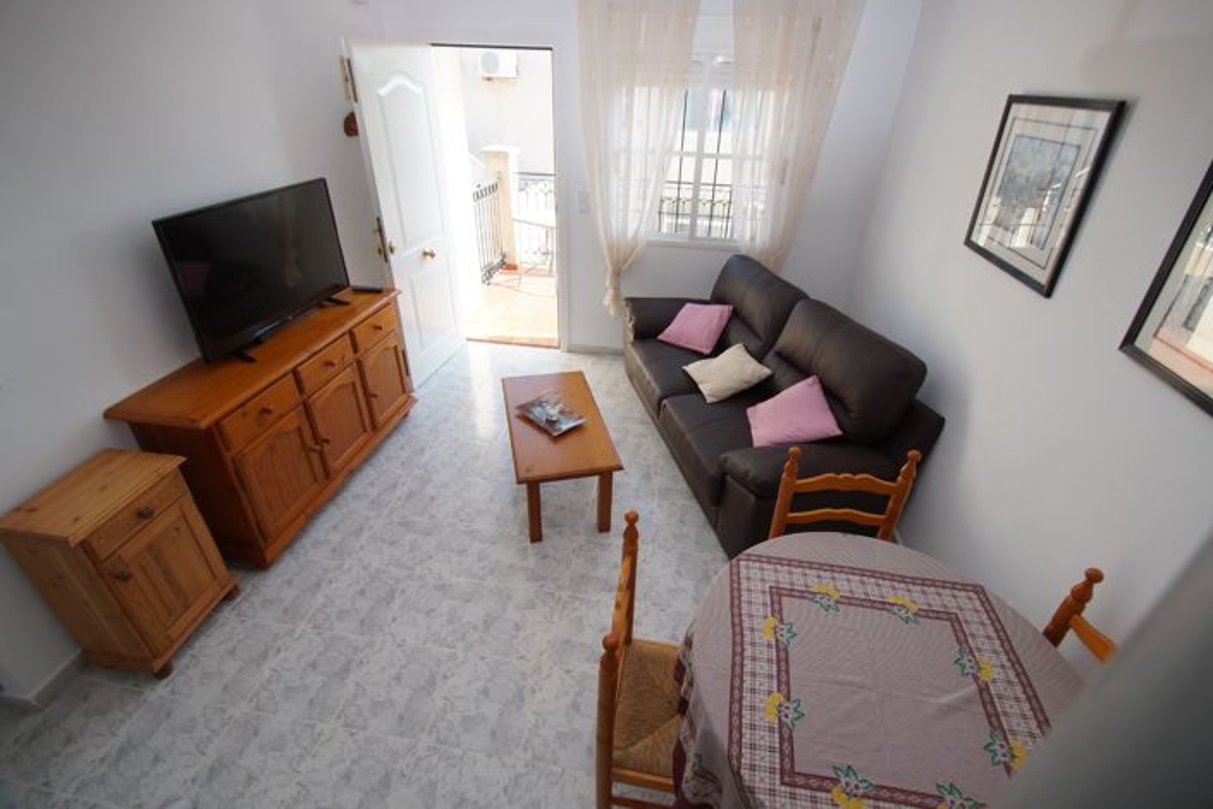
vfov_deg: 77.3
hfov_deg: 100.4
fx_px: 505
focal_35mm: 15
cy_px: 404
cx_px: 606
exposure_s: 1/160
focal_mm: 10
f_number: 4
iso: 200
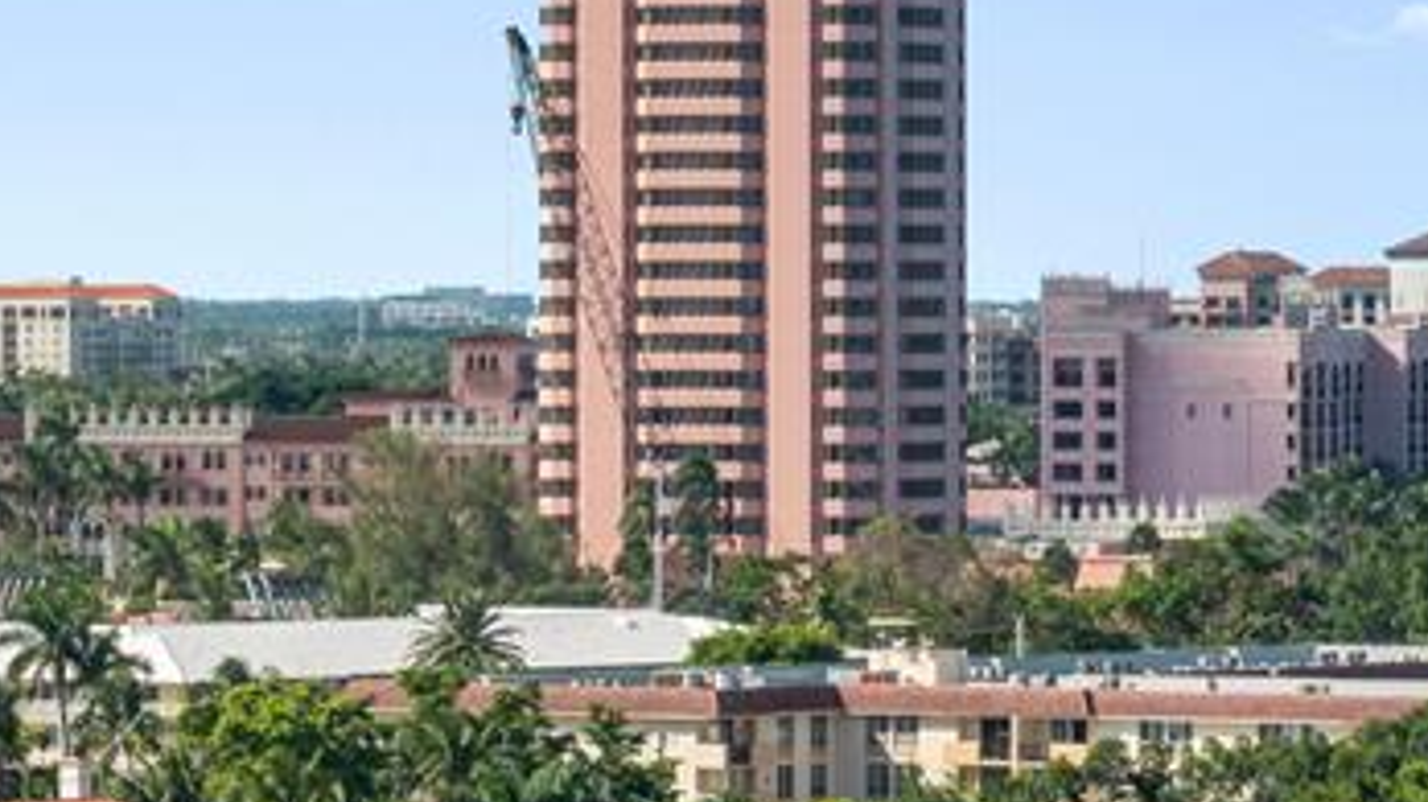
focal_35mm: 371
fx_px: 14045
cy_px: 426
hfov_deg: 5.8
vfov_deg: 3.3
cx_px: -416
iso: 200
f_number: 11
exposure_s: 1/320
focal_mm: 120
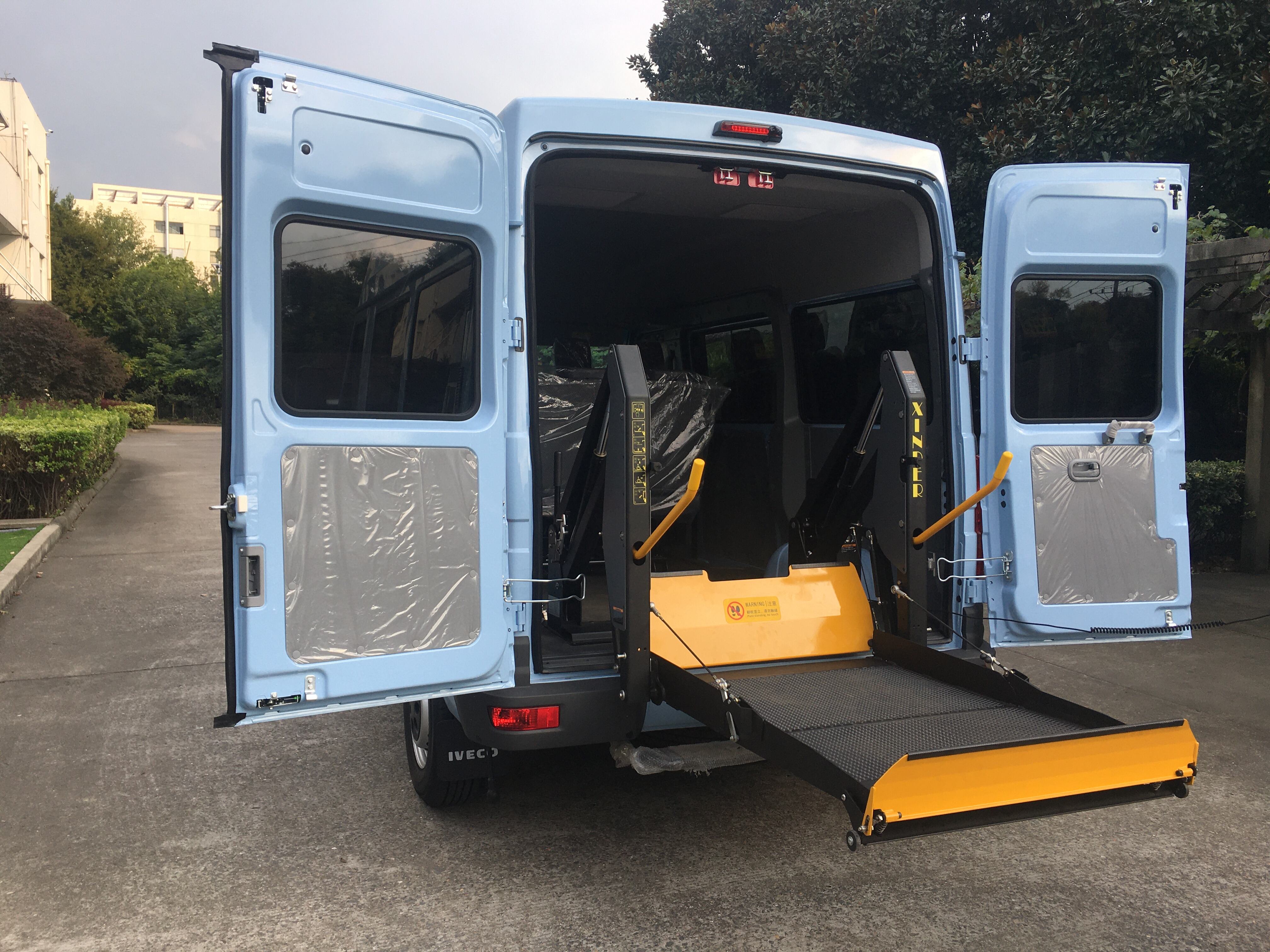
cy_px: 476
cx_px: 635
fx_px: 1064
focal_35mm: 29
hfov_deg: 61.7
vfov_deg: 48.2
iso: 25
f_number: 2.2
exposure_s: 1/615
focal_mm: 4.15
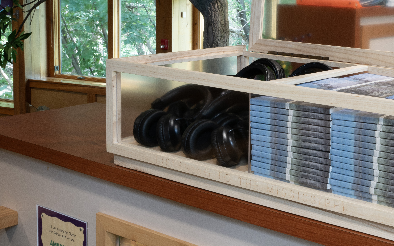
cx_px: 316
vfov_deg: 19.6
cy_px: 56
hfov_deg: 30.4
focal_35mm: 66
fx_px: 706
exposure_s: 1/1.25
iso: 400
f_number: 22
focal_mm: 34.4
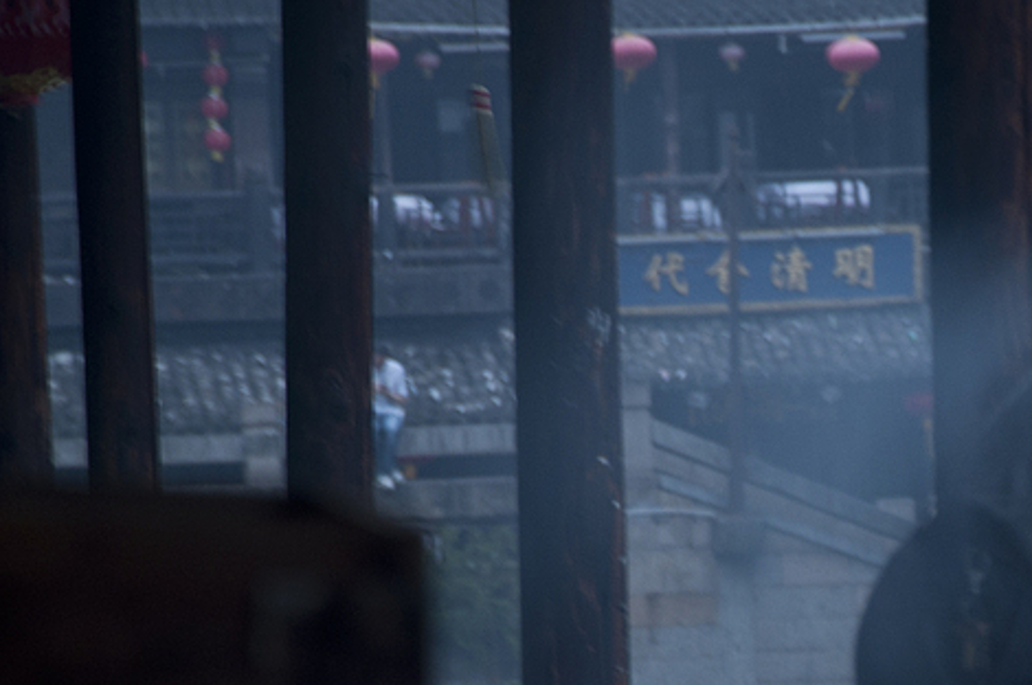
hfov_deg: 4.8
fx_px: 12291
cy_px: 676
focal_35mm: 429
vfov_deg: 3.2
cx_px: 1006
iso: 100
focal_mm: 105
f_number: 5.6
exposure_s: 1/2.5
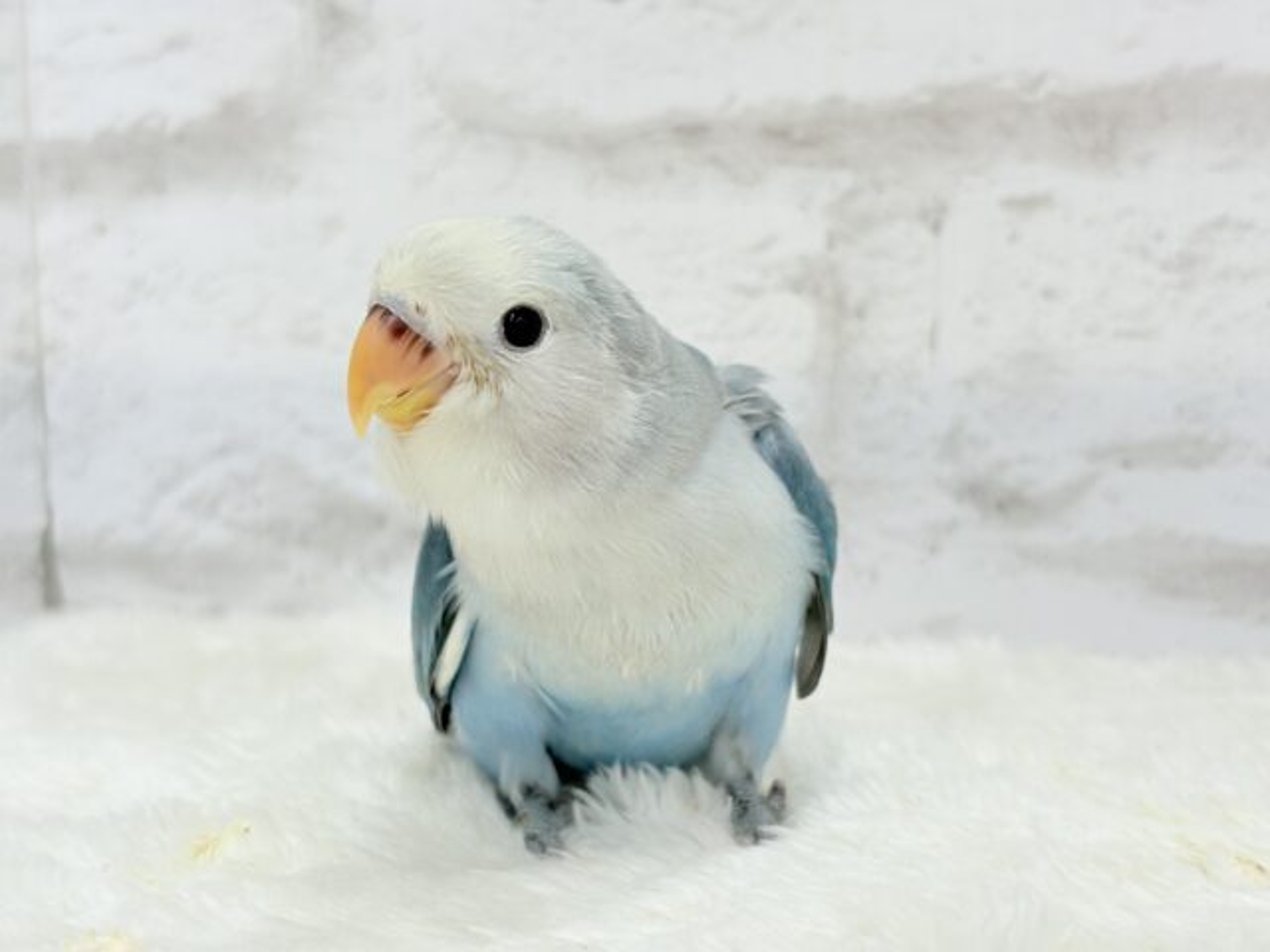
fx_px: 1908
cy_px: 476
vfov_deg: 28.0
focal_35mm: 52
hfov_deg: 36.8
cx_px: 635
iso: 32
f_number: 1.6
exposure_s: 1/50
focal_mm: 5.96
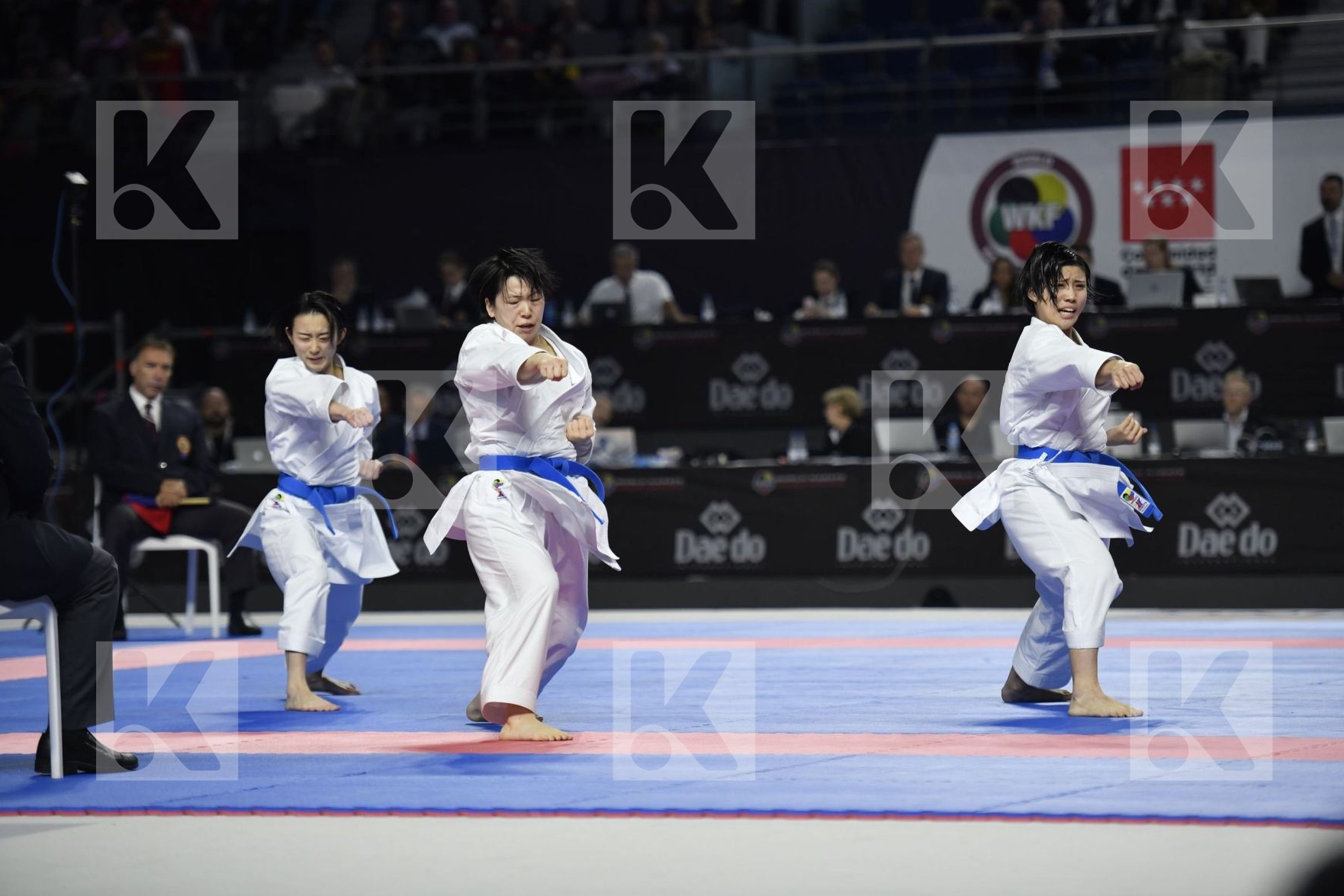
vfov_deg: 9.6
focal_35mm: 143
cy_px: 440
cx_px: 684
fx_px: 5339
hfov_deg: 14.3
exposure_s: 1/800
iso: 800
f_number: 2.8
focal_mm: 140
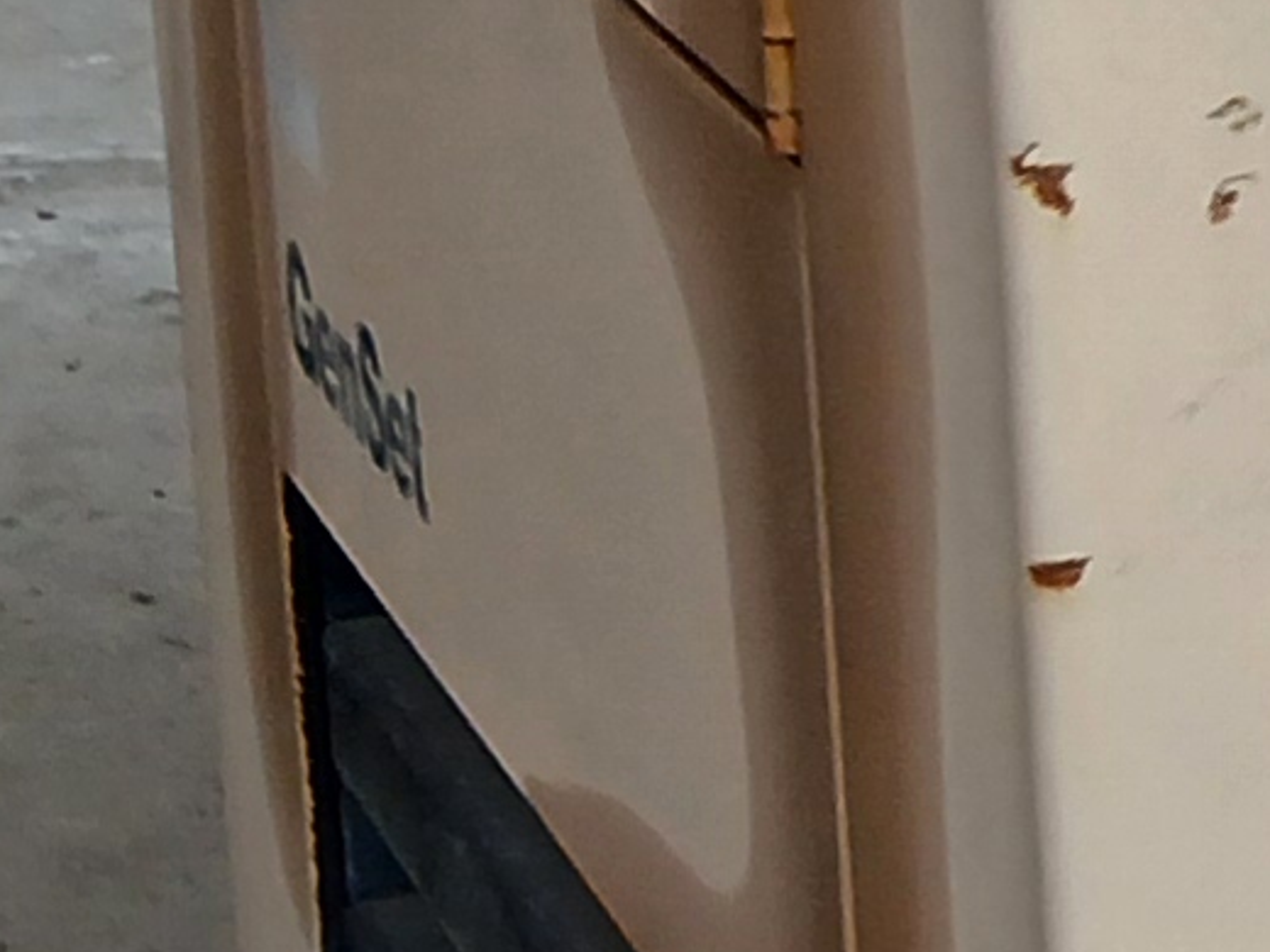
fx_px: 7484
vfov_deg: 7.3
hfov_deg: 8.1
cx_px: 3979
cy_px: 168
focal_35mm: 204
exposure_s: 1/120
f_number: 1.8
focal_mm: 3.98
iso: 40
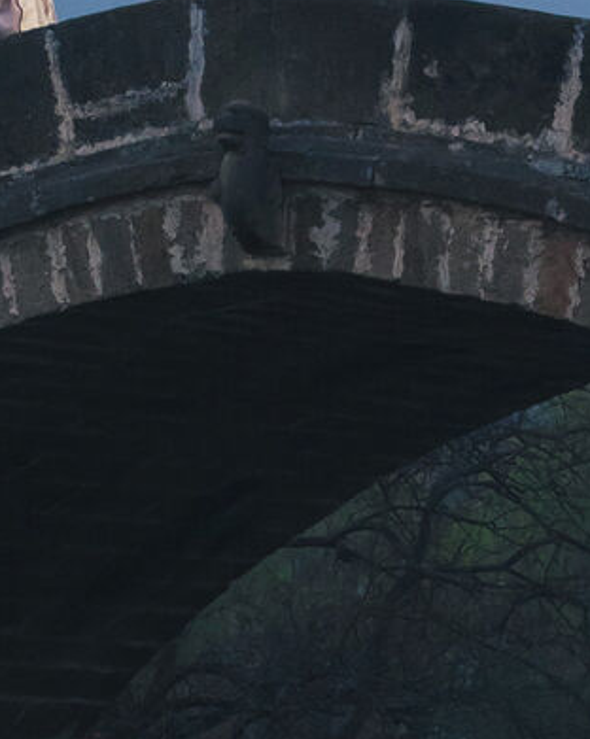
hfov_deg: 4.5
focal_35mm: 346
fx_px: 7564
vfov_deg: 5.6
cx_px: 403
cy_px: 325
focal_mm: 80
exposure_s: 1/200
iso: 2000
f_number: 5
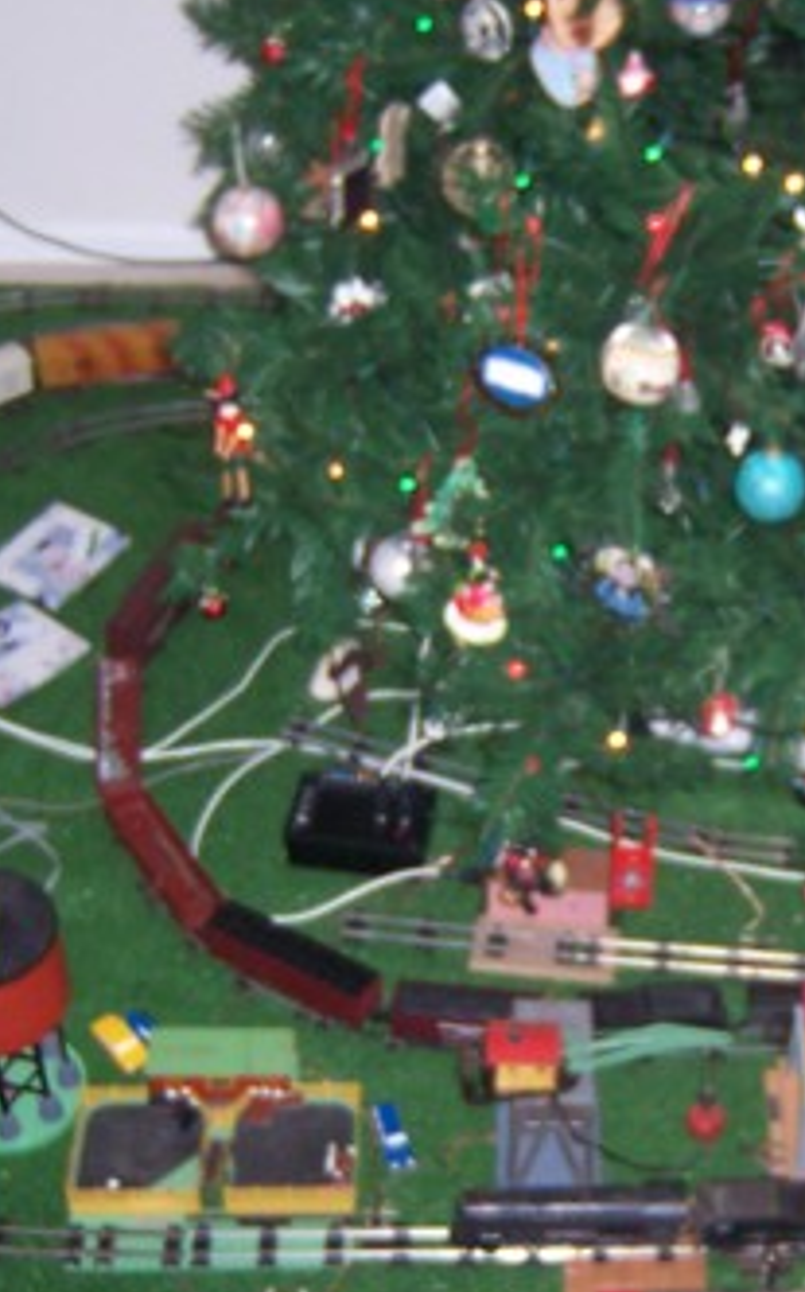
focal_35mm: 69
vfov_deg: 29.8
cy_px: 673
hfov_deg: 18.5
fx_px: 2426
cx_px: 743
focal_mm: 5.6
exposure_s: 1/60
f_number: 2.2
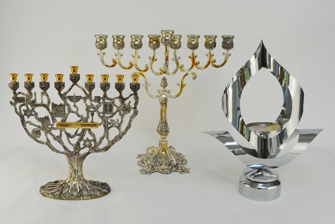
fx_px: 279
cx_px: 168
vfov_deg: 43.7
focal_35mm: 30
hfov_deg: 61.9
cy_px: 112
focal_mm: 20
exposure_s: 1/250
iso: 200
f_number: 8
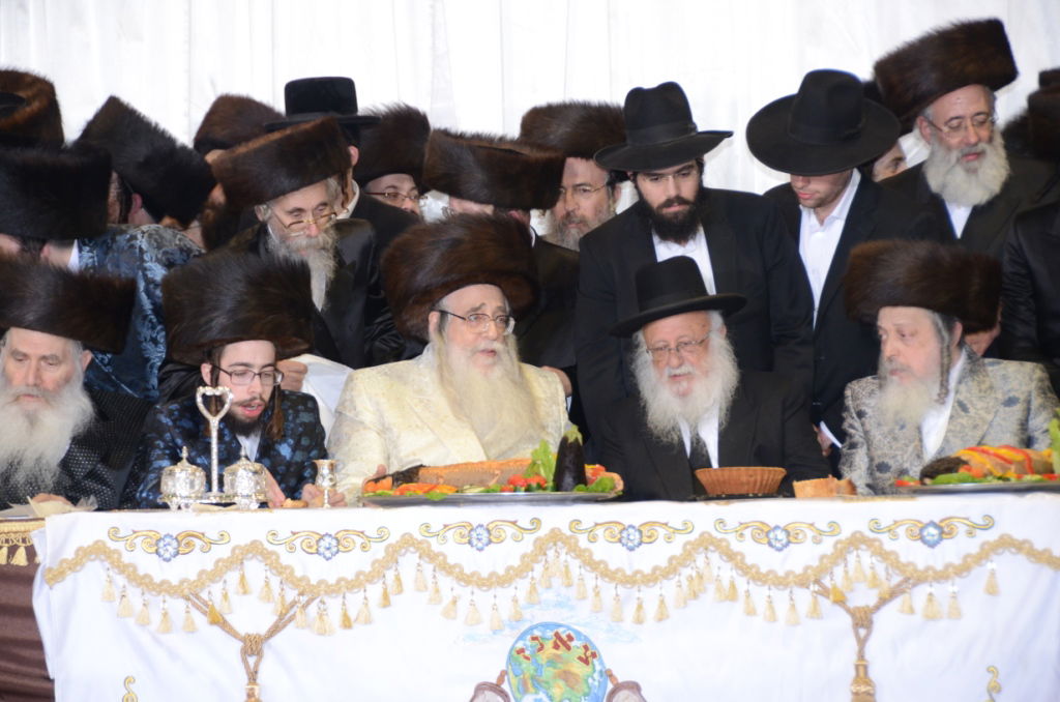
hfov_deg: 11.4
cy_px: 351
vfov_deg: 7.6
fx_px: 5288
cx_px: 530
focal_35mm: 180
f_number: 5.6
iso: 800
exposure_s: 1/80
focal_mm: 120
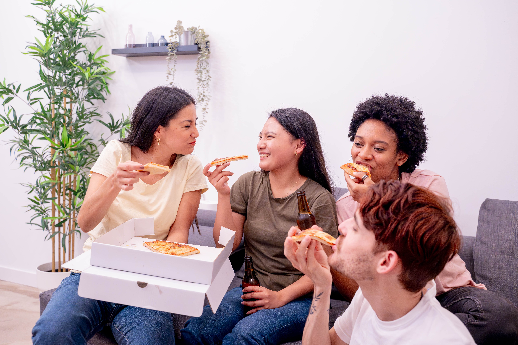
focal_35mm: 36
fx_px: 518
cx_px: 259
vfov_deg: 36.9
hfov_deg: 53.1
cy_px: 172
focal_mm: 36
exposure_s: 1/250
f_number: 4.5
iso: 8000
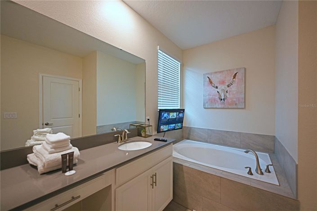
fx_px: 123
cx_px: 158
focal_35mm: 14
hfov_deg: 104.3
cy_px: 106
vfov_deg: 81.1
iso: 450
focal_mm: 14
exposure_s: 1/125
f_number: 2.8
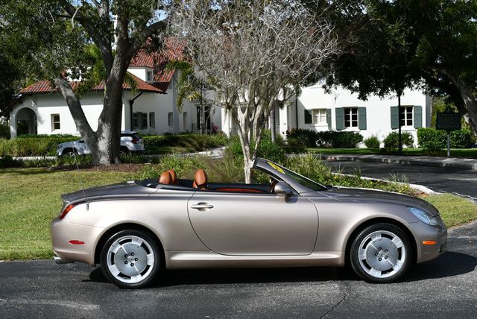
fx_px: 769
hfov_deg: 34.5
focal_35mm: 58
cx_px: 238
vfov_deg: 23.4
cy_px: 160
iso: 100
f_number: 9
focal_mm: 29
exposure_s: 1/320
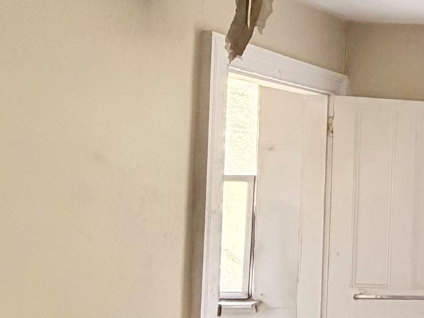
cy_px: 186
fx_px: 551
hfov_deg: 26.5
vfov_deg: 32.1
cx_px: 670
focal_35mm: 45
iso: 500
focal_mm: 2.22
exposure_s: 1/60
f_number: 2.2
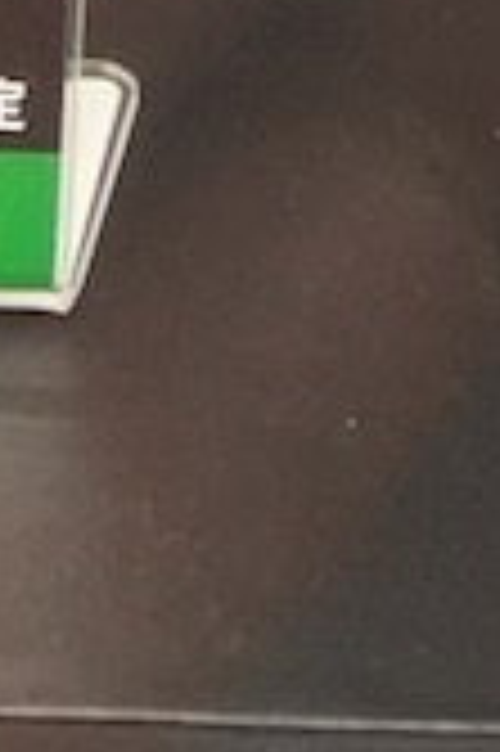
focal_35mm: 231
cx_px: 914
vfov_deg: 7.3
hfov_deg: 5.8
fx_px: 4822
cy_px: -1941
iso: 32
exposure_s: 1/50
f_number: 2.2
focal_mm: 4.15
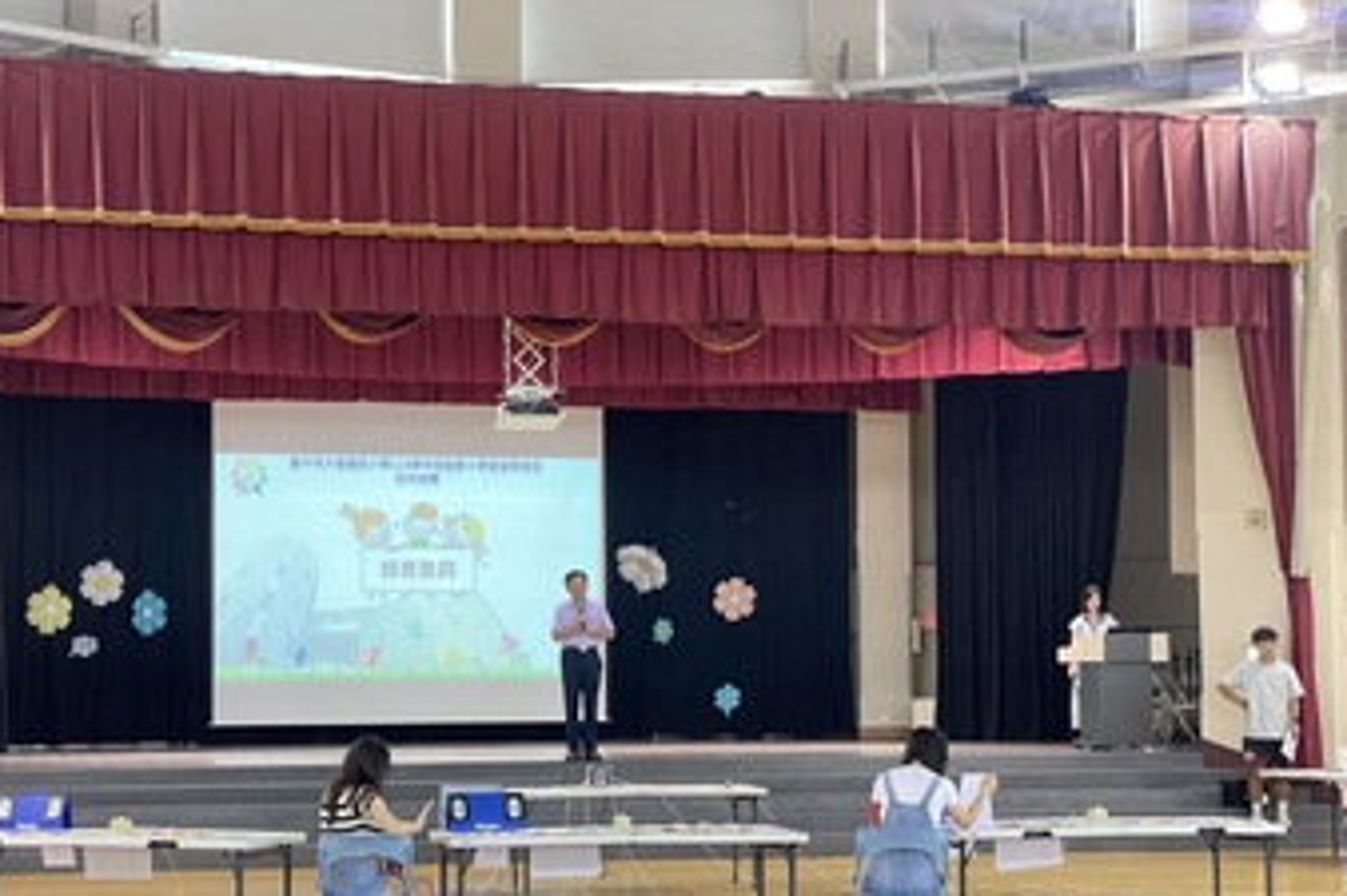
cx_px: 598
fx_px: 2393
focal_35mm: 64
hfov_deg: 31.4
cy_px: 585
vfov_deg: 21.2
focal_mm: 6
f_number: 2
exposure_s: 1/60
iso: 320
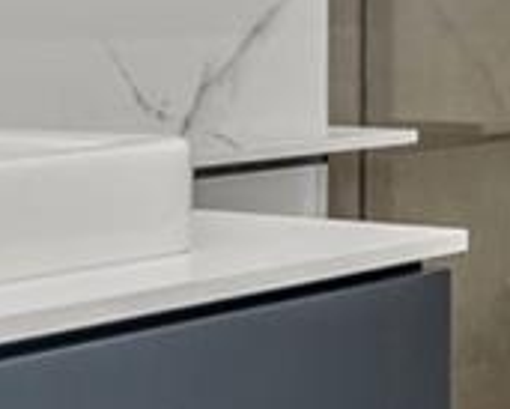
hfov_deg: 14.5
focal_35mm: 132
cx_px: 424
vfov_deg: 11.5
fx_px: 1994
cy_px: -64
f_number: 9
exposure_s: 1/2.5
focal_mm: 15
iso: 320
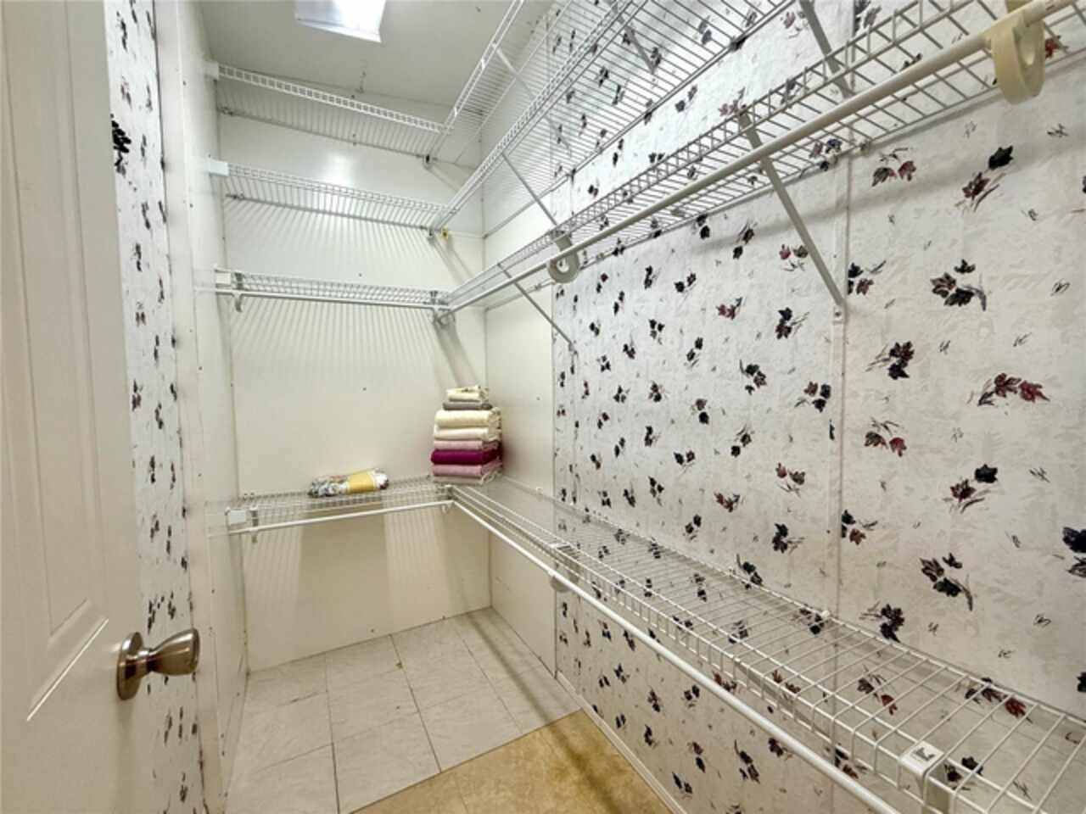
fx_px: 439
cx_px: 543
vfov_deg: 85.7
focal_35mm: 14
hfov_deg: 102.1
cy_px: 407
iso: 200
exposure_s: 1/120
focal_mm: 2.22
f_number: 2.2
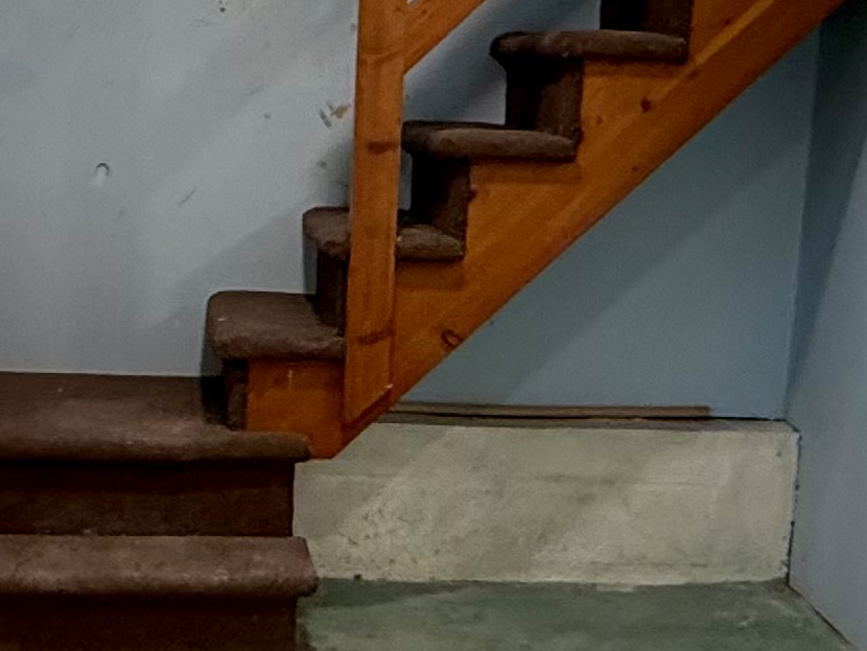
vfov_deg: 21.6
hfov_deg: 28.5
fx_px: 1704
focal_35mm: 68
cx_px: 403
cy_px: 394
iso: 200
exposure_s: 1/60
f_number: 2.2
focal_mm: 2.22
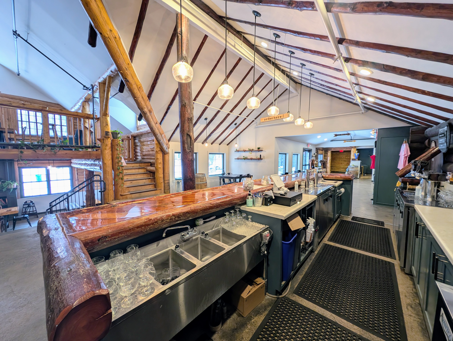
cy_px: 170
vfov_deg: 94.6
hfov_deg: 110.5
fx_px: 157
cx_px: 226
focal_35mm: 12
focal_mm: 2.23
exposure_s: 1/24
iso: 102
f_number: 1.95
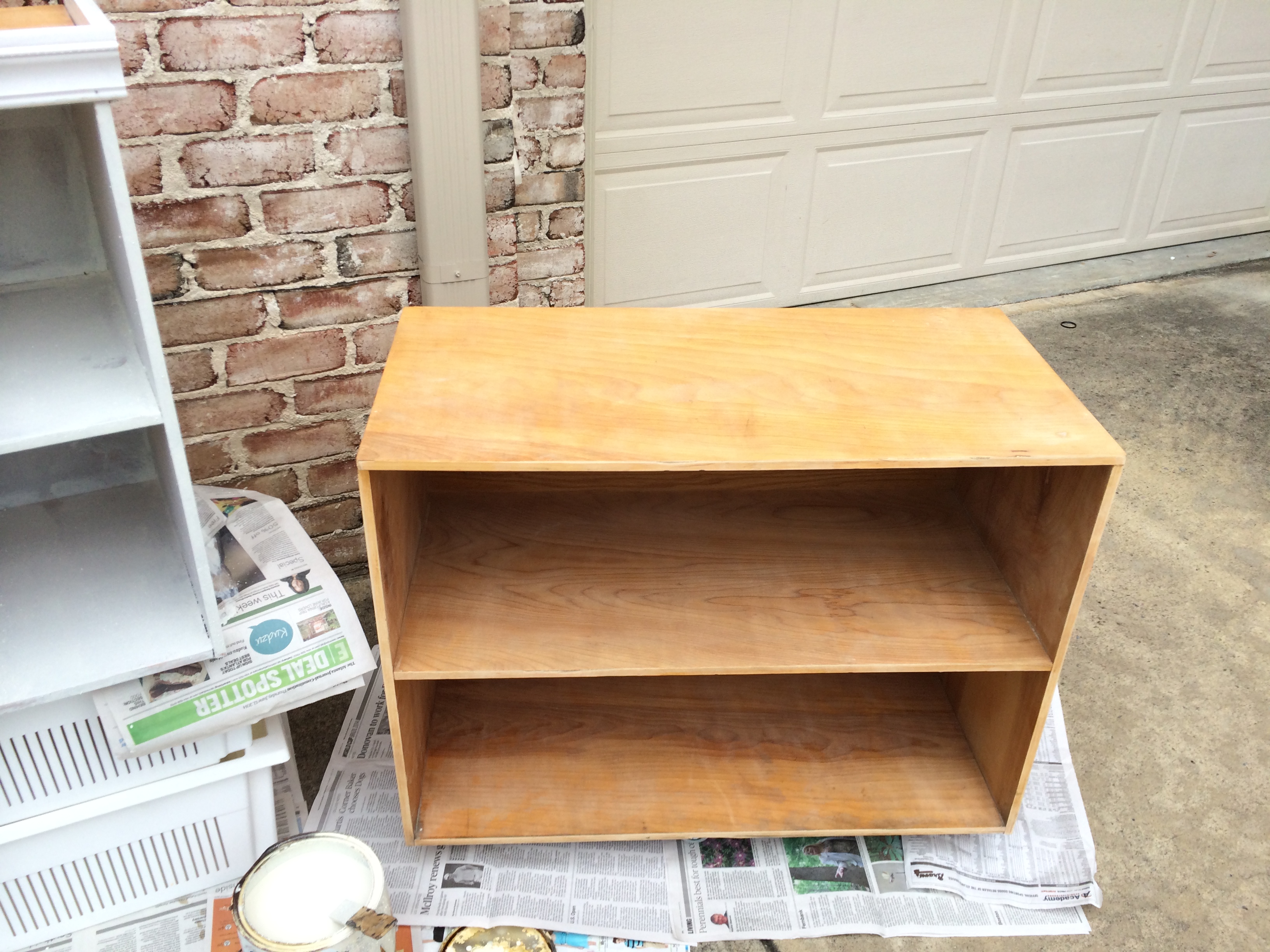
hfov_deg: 60.0
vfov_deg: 46.8
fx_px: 1101
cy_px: 476
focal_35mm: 30
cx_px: 635
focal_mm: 4.12
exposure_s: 1/466
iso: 32
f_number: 2.2
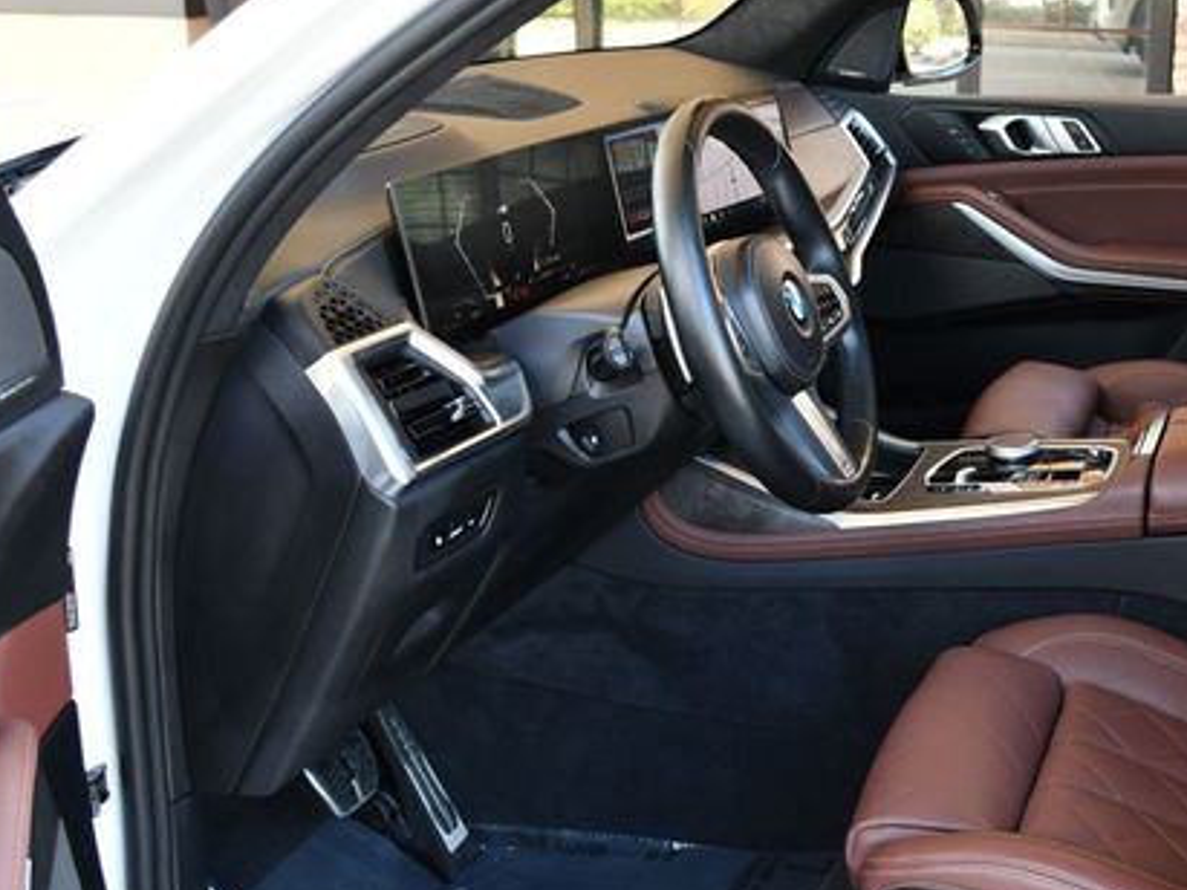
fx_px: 1851
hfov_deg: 35.0
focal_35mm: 54
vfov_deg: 26.9
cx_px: 843
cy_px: 555
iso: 800
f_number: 3.5
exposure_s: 1/250
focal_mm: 18
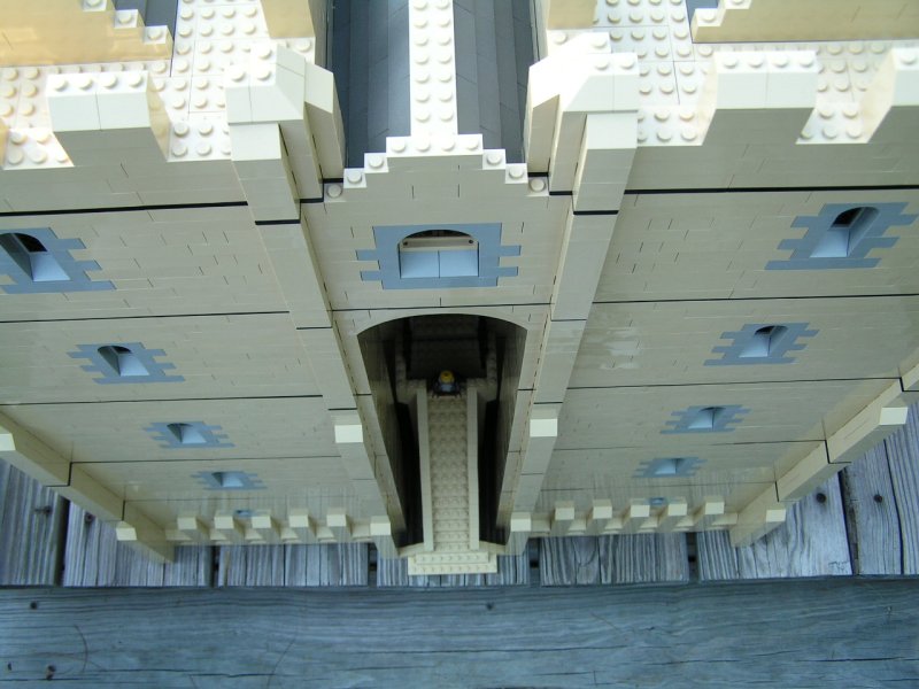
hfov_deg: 49.0
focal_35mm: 38
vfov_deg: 37.7
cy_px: 344
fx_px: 1009
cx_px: 460
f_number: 3.2
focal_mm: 6.3
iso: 50
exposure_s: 1/60
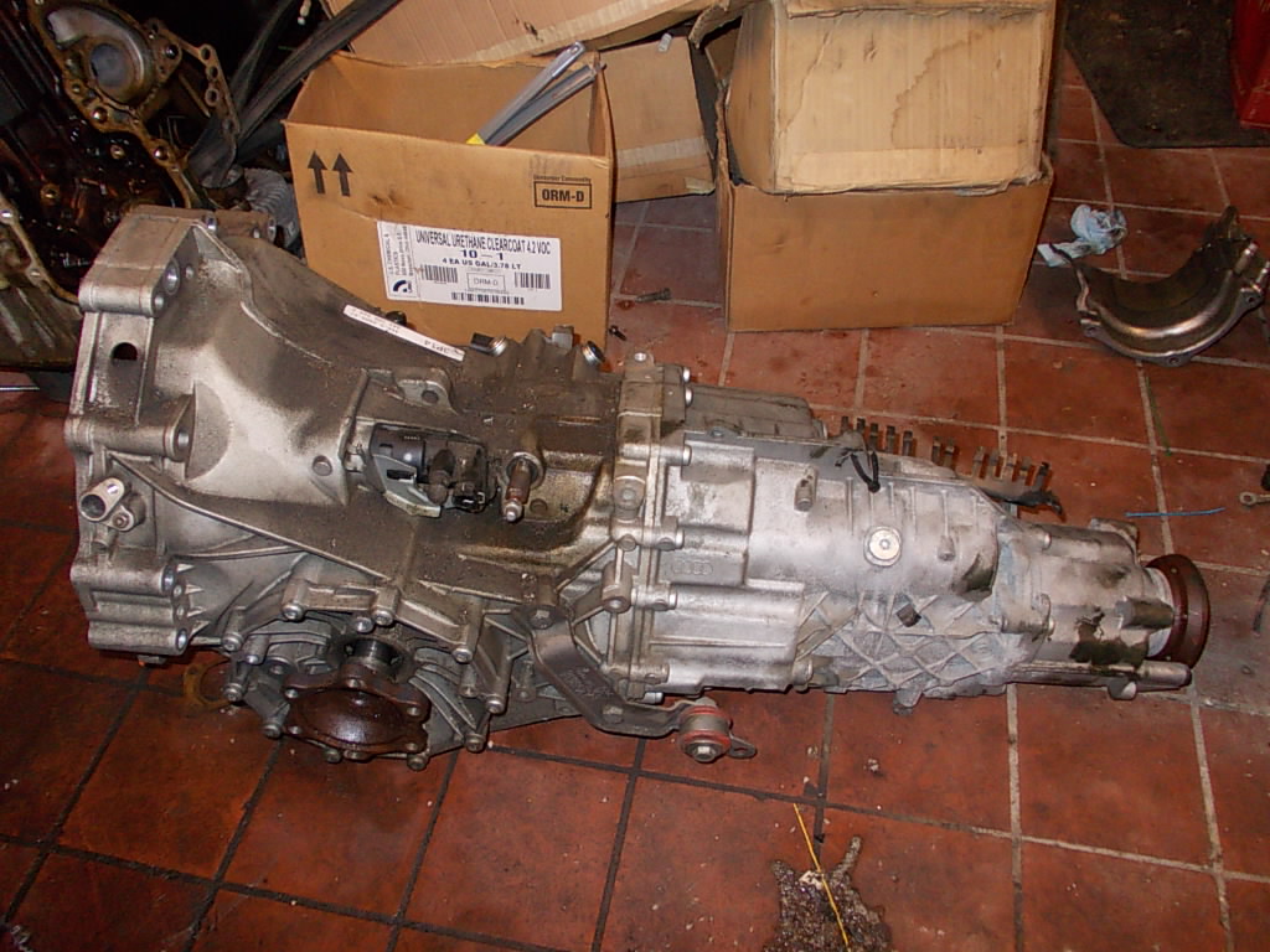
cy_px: 476
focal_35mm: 28
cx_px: 635
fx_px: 1027
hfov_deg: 63.4
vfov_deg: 49.7
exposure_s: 1/25
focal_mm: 4
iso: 200
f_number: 2.7
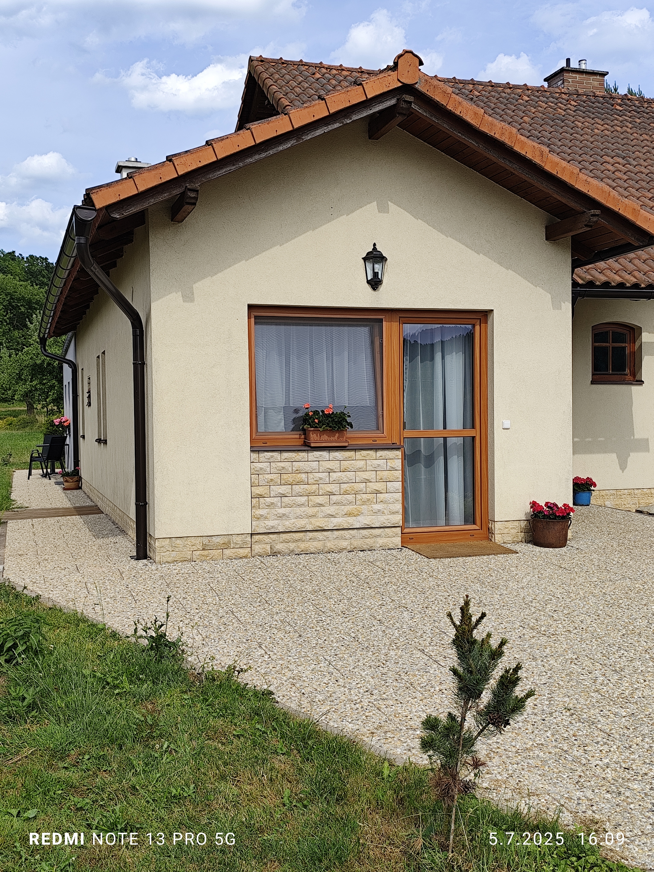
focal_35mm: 35
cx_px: 327
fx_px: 882
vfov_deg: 52.6
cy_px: 436
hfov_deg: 40.7
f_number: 1.65
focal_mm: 6.19
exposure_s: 1/835
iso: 50
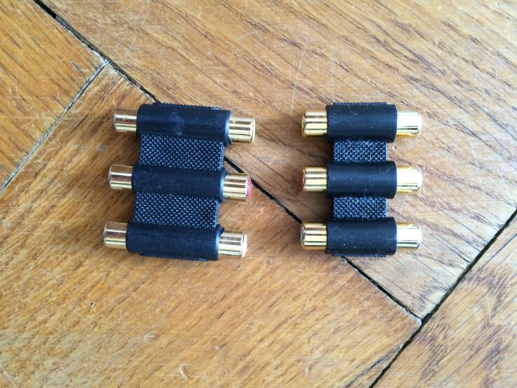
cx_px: 258
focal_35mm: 29
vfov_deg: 48.3
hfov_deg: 61.6
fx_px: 433
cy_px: 194
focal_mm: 4.15
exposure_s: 1/25
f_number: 2.2
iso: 320
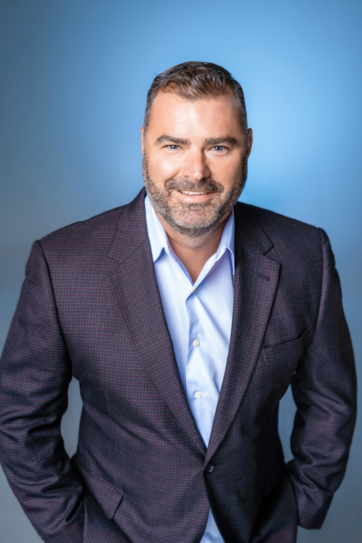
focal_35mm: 50
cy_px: 272
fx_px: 754
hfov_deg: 27.0
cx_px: 181
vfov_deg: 39.6
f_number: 3.5
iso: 125
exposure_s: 1/160
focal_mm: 50
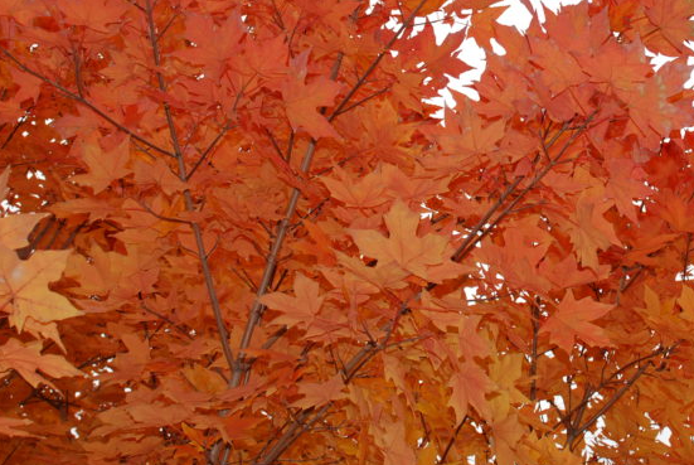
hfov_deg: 25.8
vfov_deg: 17.3
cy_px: 65
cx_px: 458
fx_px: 1506
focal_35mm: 78
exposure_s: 1/200
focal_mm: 28
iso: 100
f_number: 6.3
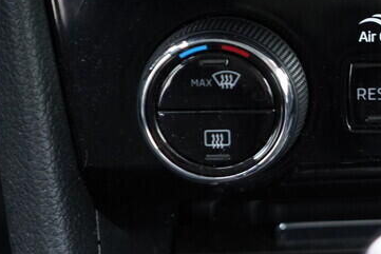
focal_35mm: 102
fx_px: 1080
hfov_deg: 18.5
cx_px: 509
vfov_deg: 13.1
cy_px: -43
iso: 800
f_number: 2.8
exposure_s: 1/40
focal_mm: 24
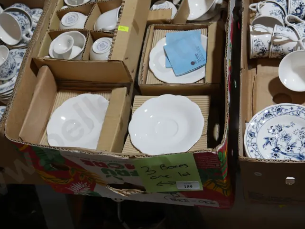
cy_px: 73
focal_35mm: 51
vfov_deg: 28.4
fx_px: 450
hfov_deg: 37.5
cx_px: 148
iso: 200
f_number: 3.6
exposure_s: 1/100
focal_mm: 16
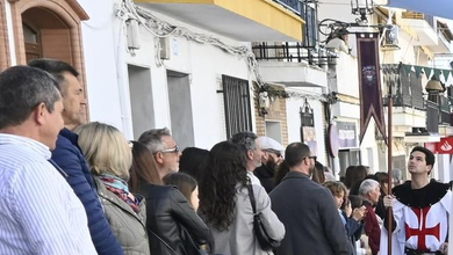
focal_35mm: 103
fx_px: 1238
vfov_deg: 11.5
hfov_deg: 17.8
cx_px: 739
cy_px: 332
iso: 400
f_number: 6.3
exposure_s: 1/400
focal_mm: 16
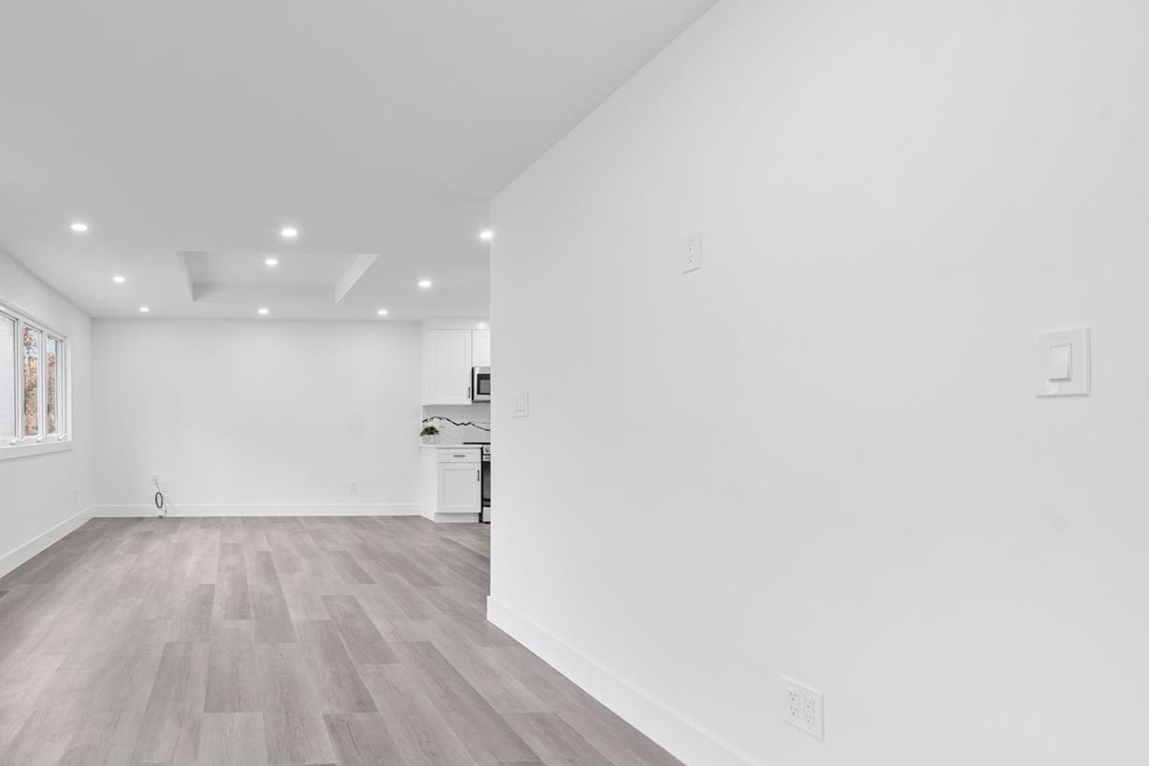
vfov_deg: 61.7
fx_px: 638
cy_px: 428
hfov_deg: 76.9
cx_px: 269
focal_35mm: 20
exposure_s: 1/2.5
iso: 250
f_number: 8
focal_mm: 12
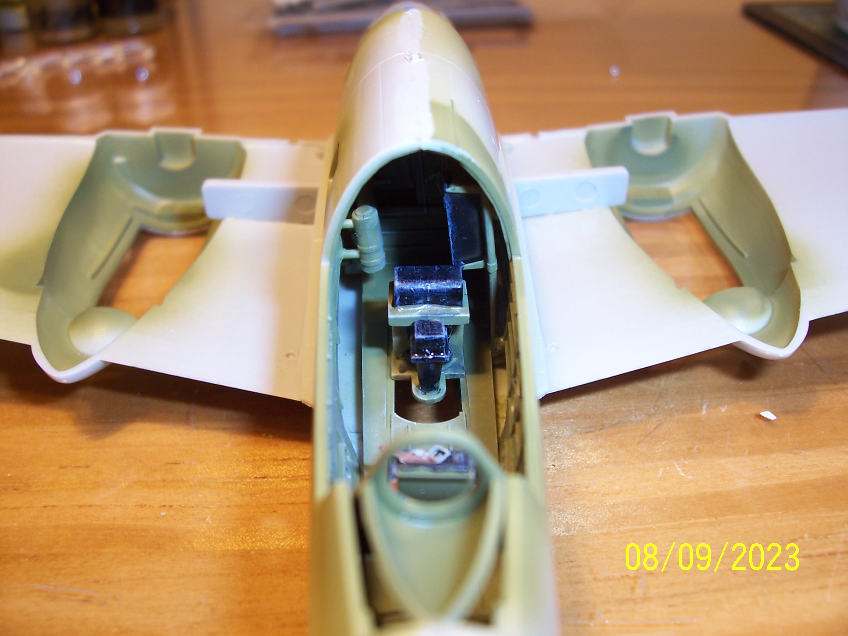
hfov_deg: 54.0
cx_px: 424
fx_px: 833
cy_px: 318
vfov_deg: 41.8
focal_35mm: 34
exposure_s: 1/60
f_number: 2.7
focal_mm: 5.6
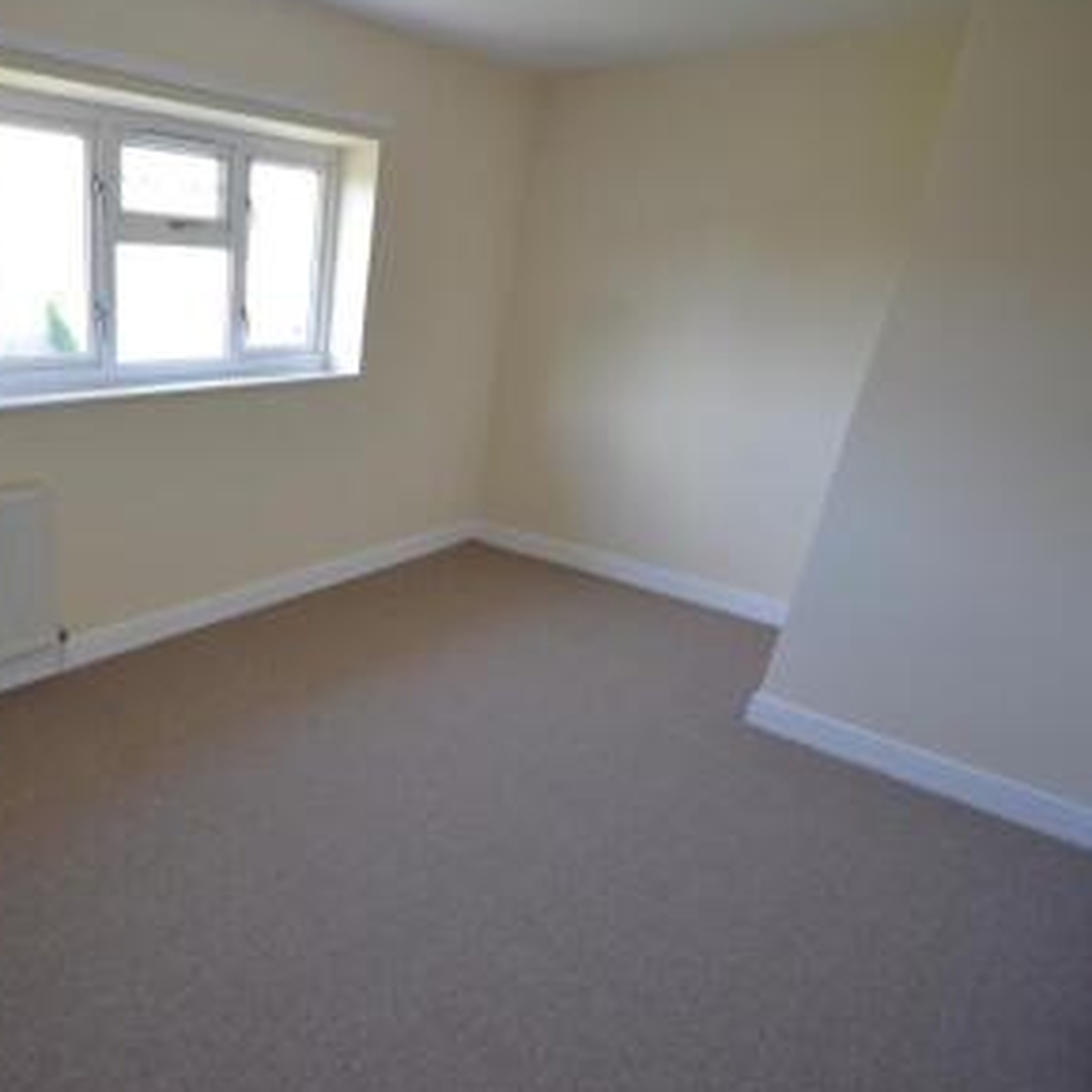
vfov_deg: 72.0
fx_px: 749
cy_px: 588
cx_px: 238
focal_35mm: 21
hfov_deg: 66.3
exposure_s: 1/60
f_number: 4
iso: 400
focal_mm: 10
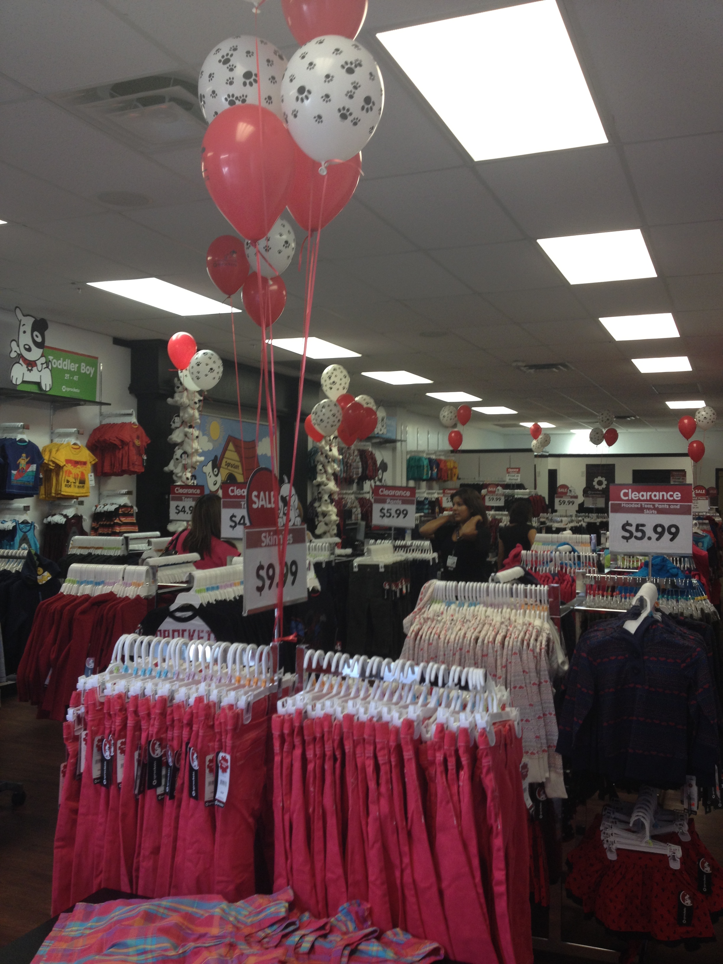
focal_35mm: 35
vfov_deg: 52.6
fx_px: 975
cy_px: 482
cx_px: 362
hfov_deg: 40.7
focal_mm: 4.28
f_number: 2.4
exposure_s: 1/40
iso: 64
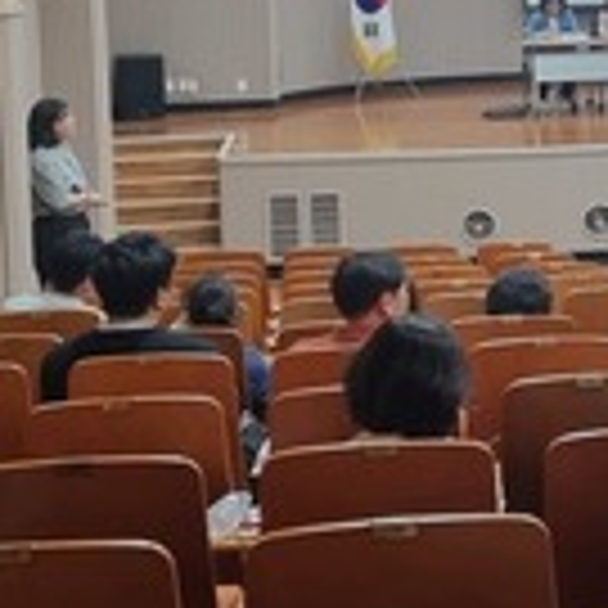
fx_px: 1868
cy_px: 74
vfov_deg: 18.2
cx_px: 802
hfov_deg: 17.3
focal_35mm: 94
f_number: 1.8
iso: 250
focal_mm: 5.4
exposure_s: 1/120
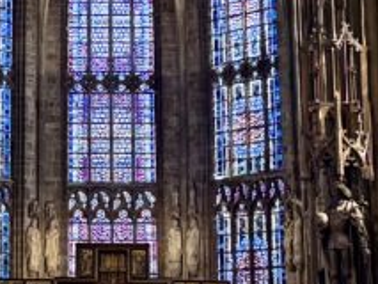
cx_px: 55
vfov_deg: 10.8
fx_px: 1475
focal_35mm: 135
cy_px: -69
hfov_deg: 14.5
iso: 500
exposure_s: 1/49
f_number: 1.78
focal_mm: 6.76
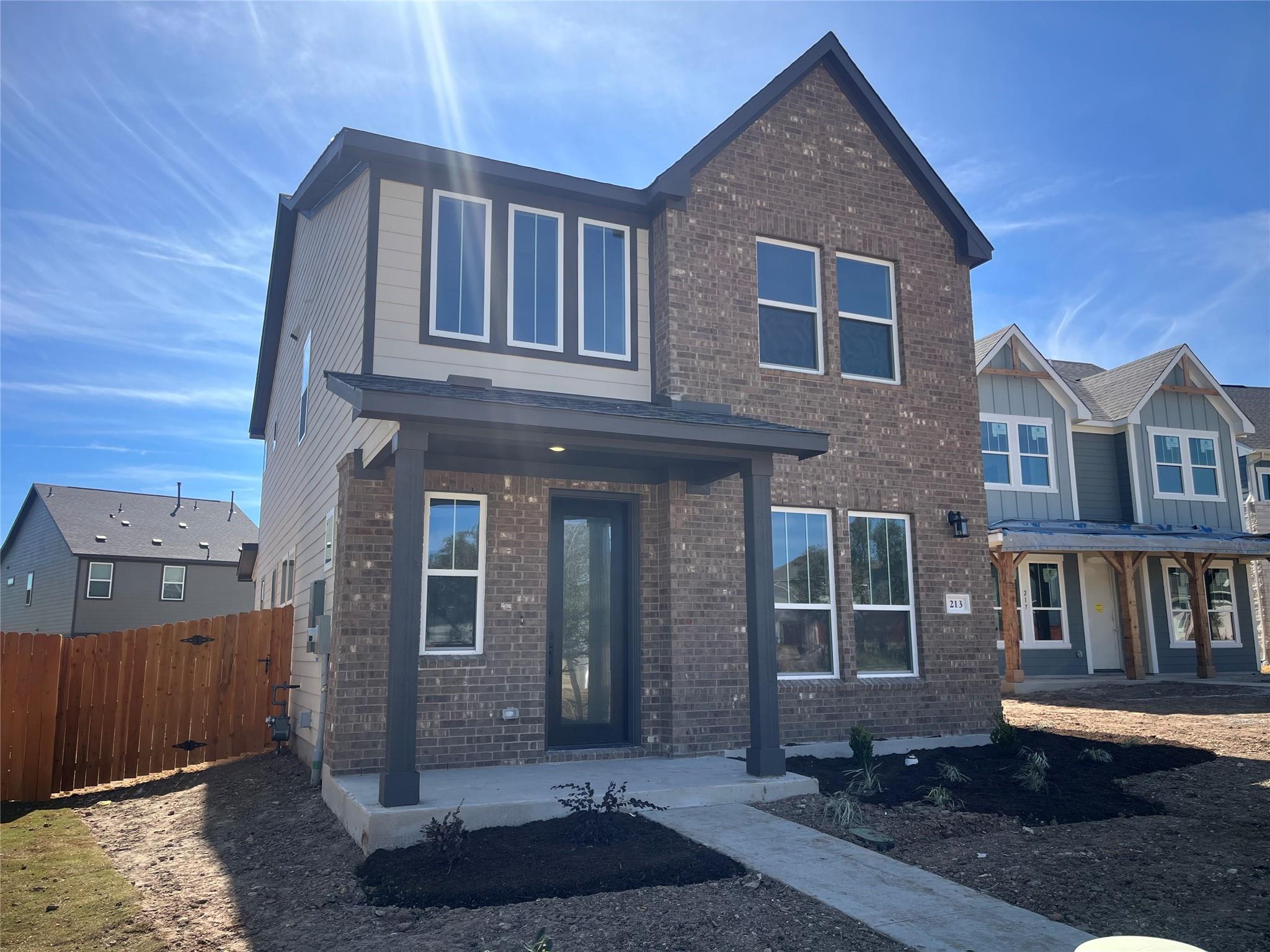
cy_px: 476
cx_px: 635
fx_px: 954
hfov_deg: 67.3
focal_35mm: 26
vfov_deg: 53.1
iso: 50
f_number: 1.6
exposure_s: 1/2688
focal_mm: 5.1
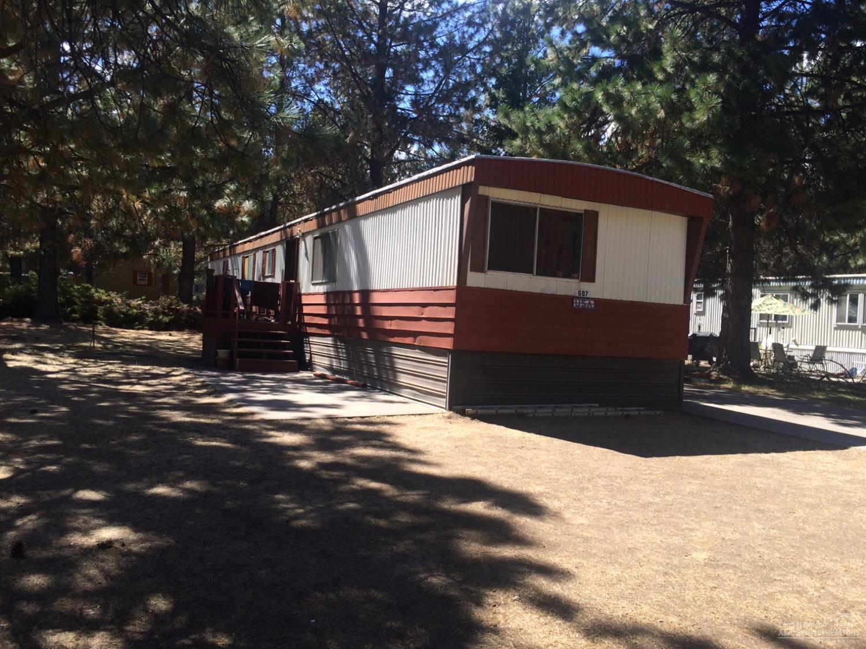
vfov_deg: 48.2
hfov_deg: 61.7
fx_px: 725
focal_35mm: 29
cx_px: 433
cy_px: 324
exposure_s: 1/805
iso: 32
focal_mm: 4.15
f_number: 2.2
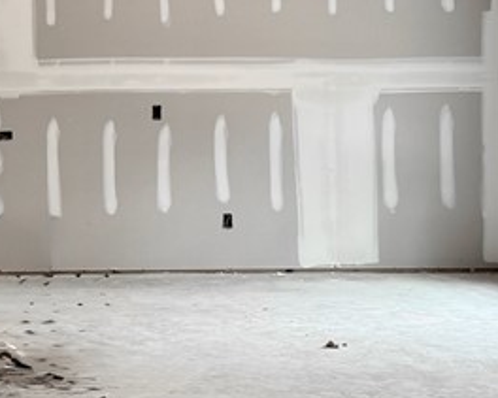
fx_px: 1341
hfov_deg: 20.7
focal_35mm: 91
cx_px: 64
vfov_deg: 16.8
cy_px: 85
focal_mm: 6.76
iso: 64
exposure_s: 1/133
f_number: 1.78
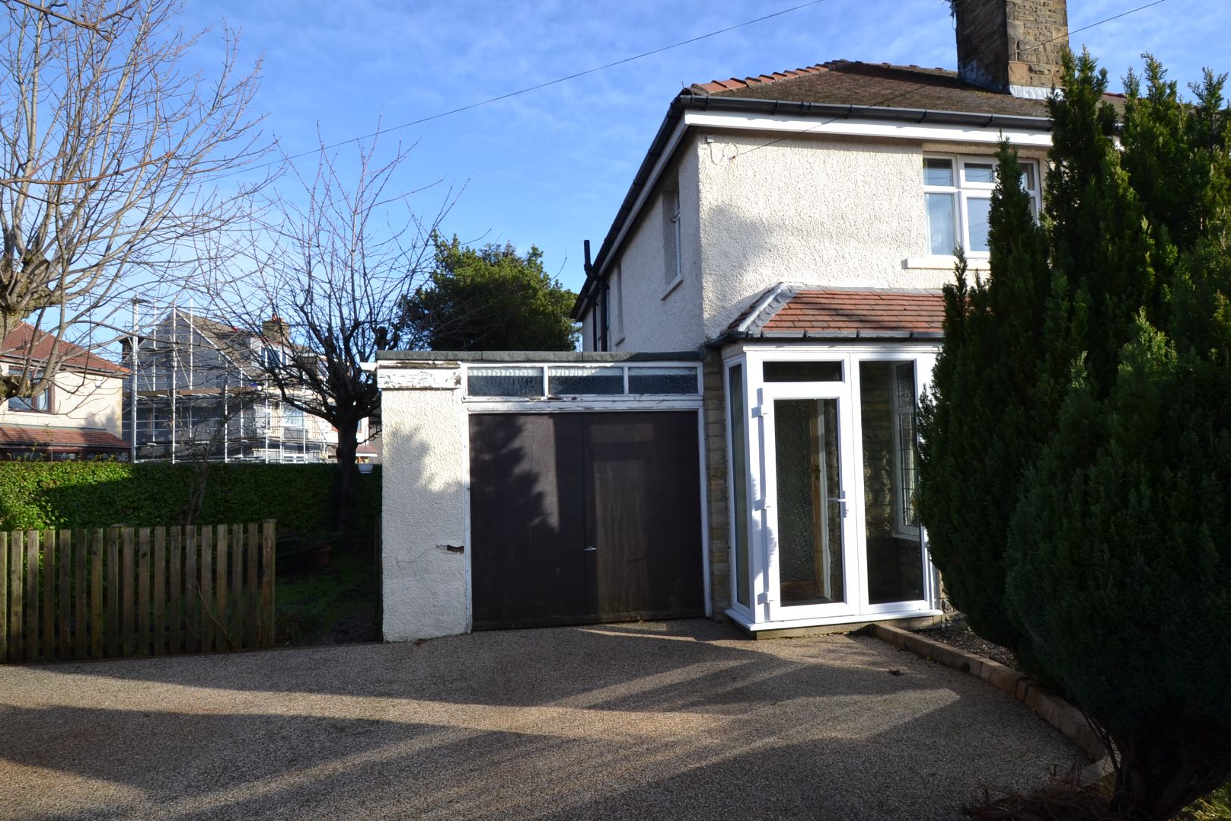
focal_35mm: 19
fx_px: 650
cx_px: 643
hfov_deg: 86.9
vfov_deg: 64.5
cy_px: 421
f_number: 6.3
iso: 100
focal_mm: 10
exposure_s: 1/160
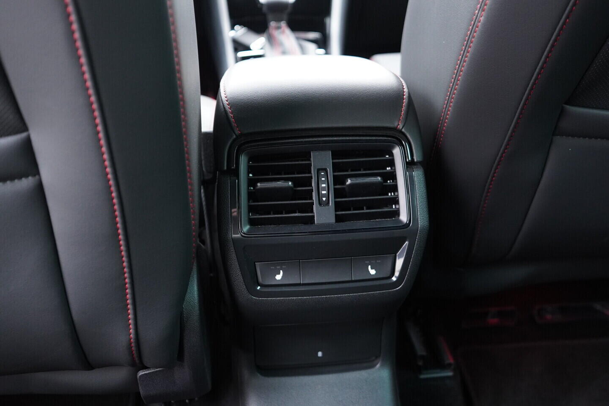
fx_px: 609
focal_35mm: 36
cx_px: 304
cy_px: 203
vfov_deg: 36.9
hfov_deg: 53.1
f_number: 2.8
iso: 1600
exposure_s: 1/40
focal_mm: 24
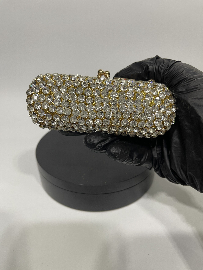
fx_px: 195
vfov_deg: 69.4
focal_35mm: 25
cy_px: 135
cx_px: 102
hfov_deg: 54.9
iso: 160
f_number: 1.6
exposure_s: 1/50
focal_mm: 5.1
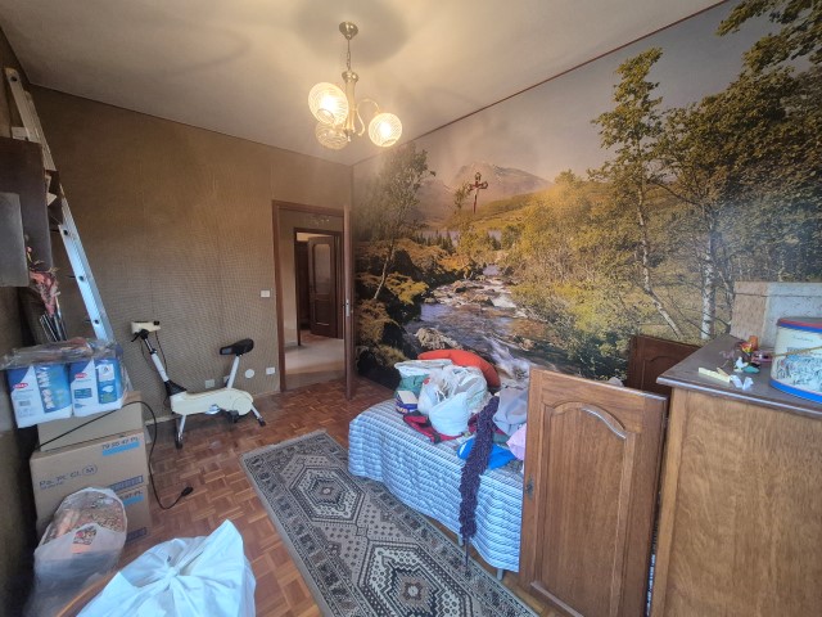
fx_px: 309
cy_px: 308
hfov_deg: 106.2
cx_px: 411
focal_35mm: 13
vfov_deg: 89.9
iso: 640
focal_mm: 1.74
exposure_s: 1/50
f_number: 2.2
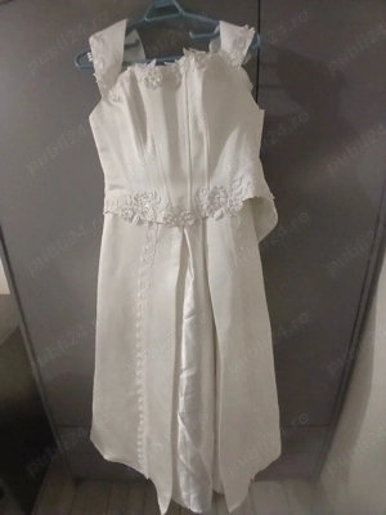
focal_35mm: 17
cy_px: 258
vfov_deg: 91.0
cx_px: 193
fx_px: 253
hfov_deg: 74.7
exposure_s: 1/20
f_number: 2.2
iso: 800
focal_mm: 1.4
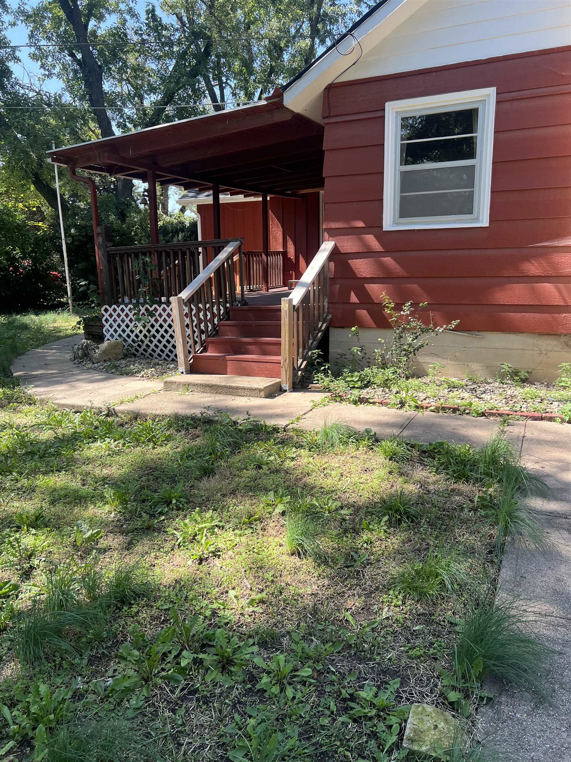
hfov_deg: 53.1
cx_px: 286
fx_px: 572
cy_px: 381
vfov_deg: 67.3
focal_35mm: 26
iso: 50
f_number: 1.5
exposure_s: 1/683
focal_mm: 5.7
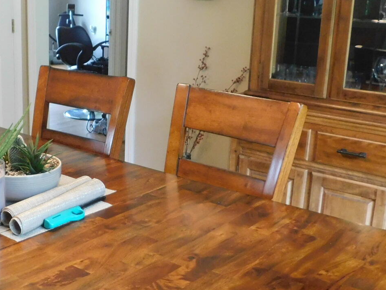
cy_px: 155
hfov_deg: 34.3
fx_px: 613
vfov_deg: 26.6
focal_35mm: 55
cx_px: 105
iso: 320
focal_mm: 4
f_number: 3
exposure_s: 1/30
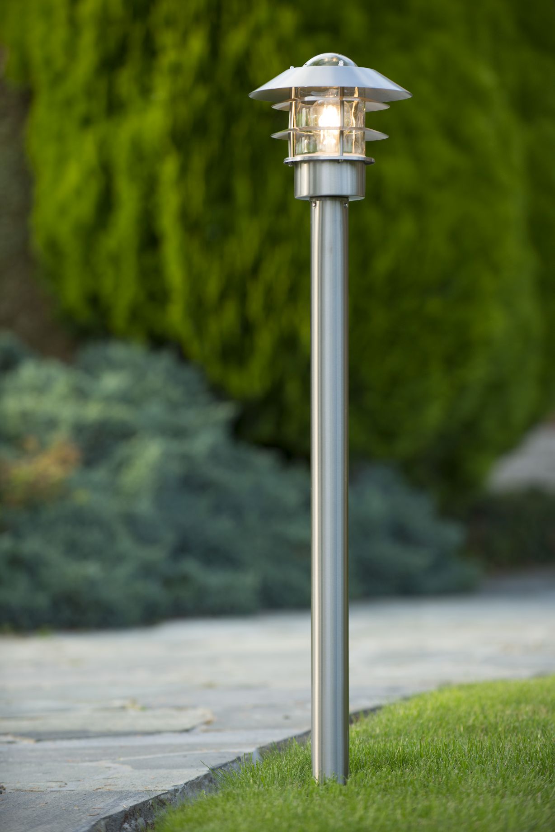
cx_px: 278
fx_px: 3928
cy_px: 416
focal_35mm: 170
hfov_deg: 8.1
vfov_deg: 12.1
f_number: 3.5
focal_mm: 170
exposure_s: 1/250
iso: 160
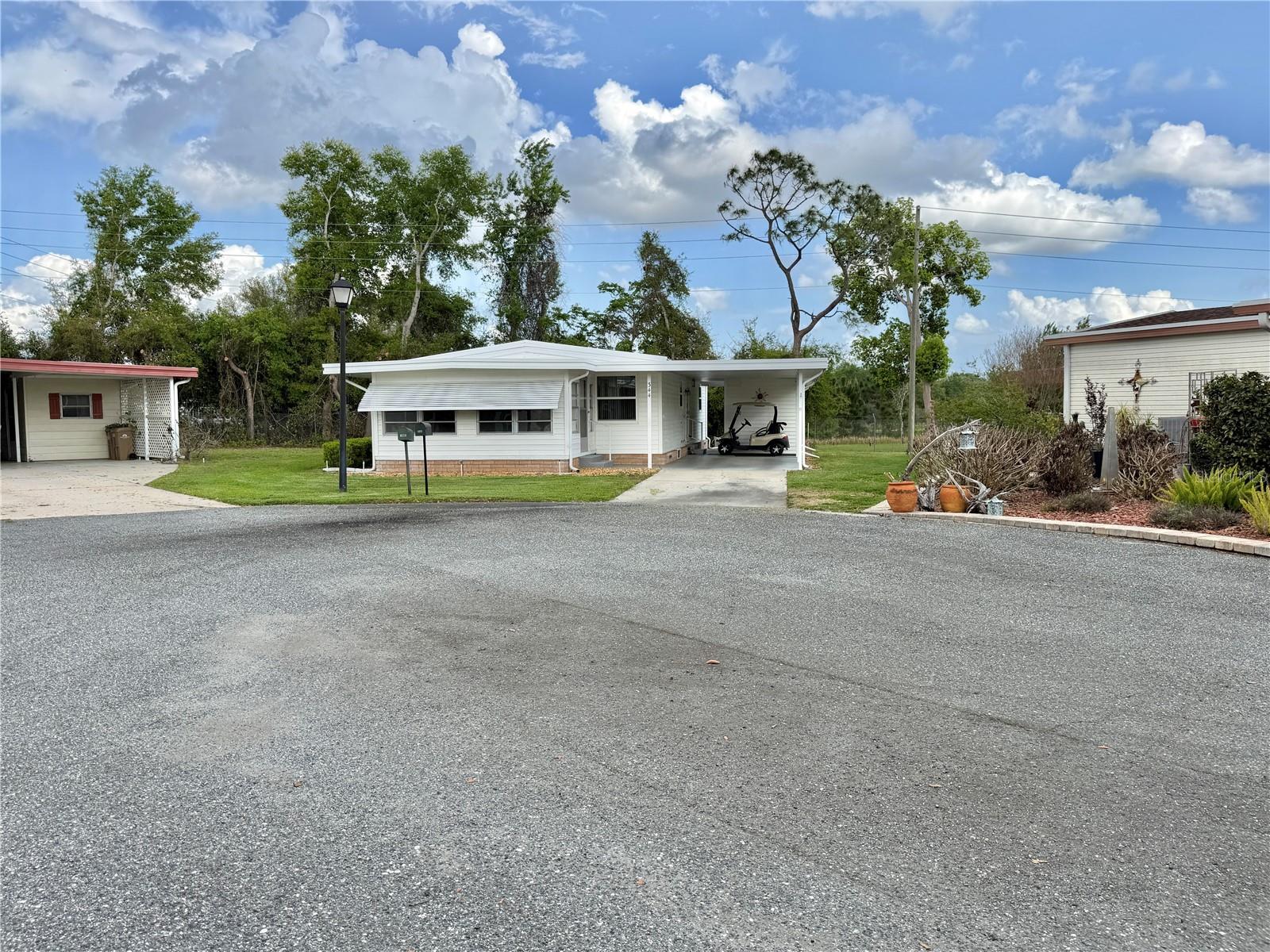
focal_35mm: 24
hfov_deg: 71.6
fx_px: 881
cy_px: 476
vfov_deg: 56.8
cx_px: 635
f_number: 1.78
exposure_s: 1/3145
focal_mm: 6.76
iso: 80
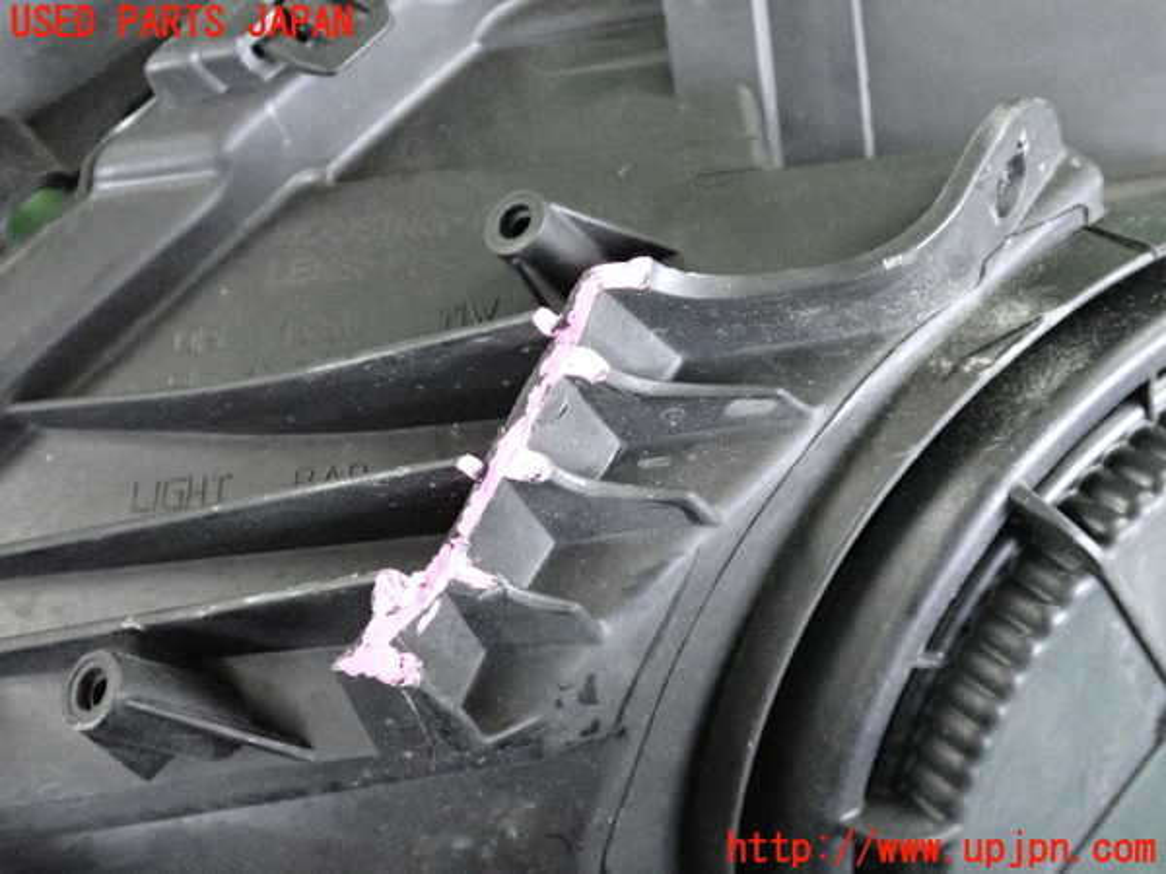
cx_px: 583
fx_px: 1280
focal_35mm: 38
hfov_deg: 49.0
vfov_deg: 37.7
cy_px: 437
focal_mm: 6.83
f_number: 2.7
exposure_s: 1/125
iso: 4000
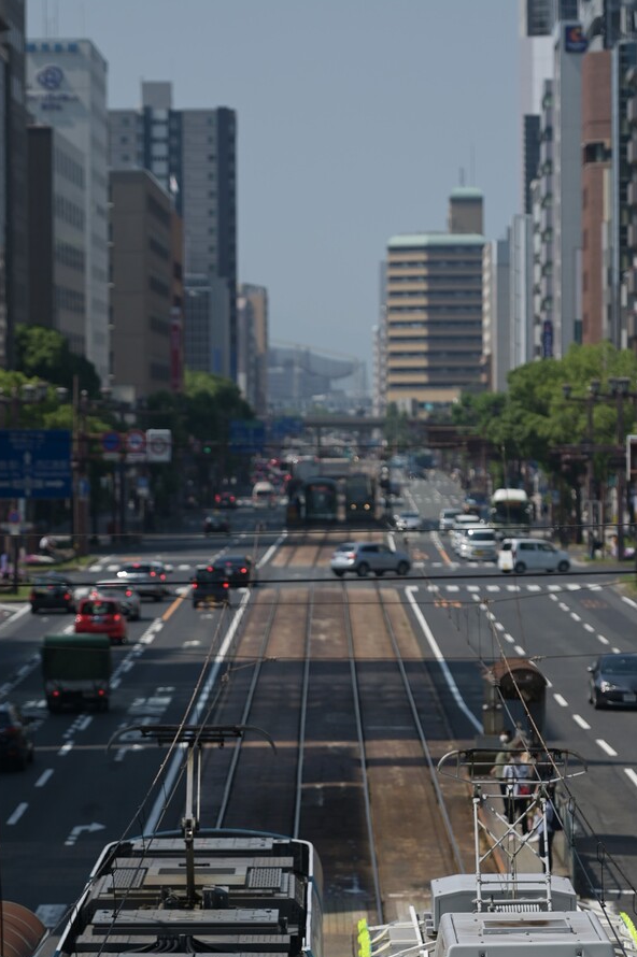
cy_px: 775
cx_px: 331
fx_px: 5343
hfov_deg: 6.8
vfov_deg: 10.2
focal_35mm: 201
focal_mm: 120
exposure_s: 1/1600
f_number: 4
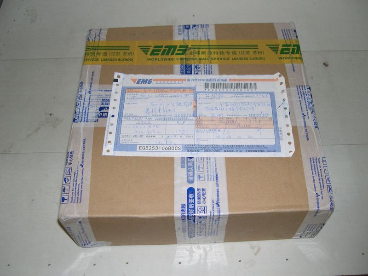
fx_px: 404
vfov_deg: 37.7
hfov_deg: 49.0
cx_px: 184
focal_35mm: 38
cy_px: 138
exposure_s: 1/60
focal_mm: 8
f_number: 2.8
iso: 100
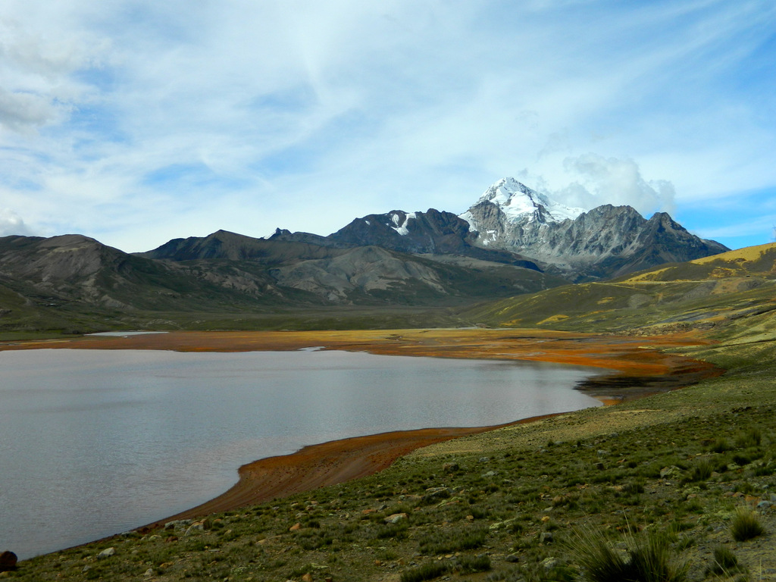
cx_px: 388
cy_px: 291
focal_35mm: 41
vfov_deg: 35.1
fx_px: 919
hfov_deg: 45.8
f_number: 9.8
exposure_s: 1/200
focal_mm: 7.3
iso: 80
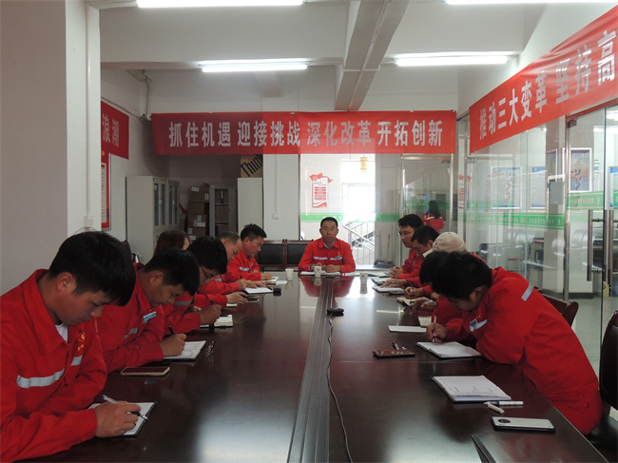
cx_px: 309
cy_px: 232
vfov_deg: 42.9
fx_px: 589
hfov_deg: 55.4
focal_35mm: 33
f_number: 3.2
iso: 400
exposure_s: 1/30
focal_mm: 5.8
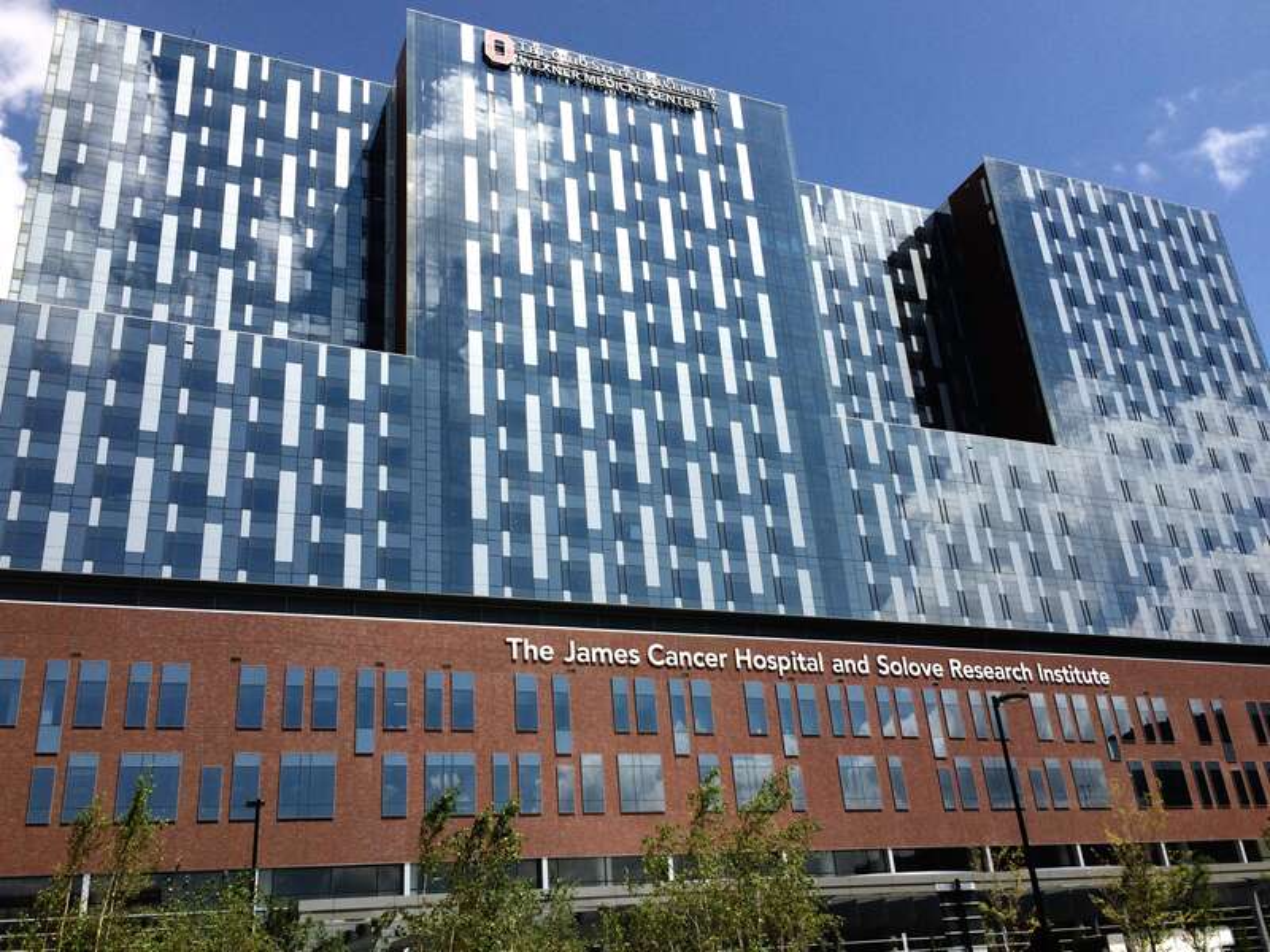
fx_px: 1064
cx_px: 635
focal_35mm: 29
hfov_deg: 61.7
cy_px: 476
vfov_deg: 48.2
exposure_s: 1/3425
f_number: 2.2
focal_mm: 4.15
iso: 32
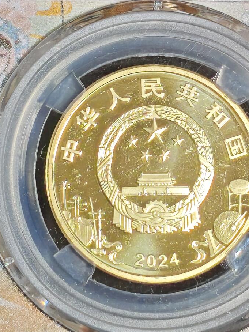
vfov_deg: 9.2
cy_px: 89
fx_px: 2052
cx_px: 148
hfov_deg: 6.9
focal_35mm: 214
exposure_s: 1/1910
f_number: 1.5
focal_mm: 4.94
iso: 50
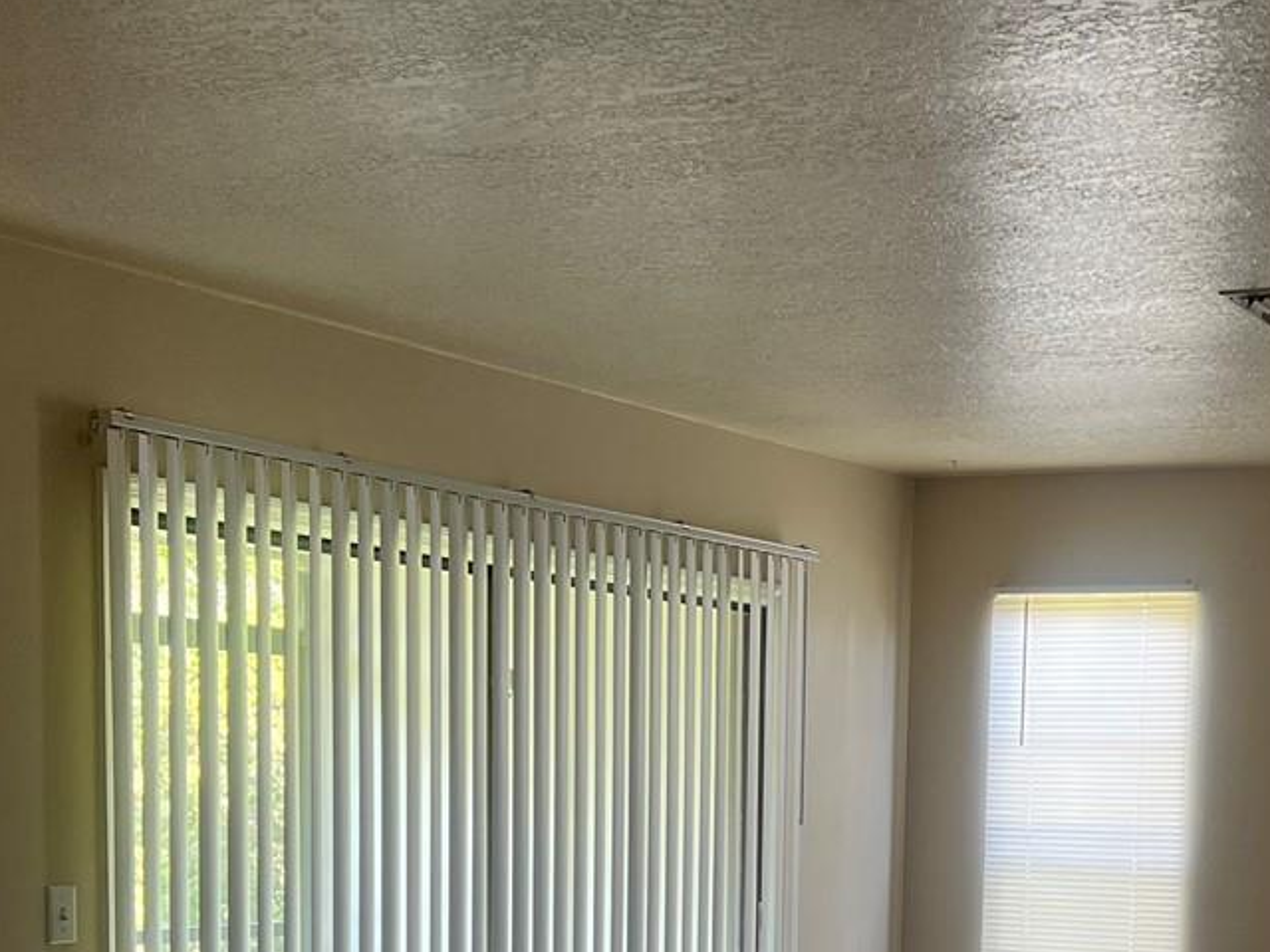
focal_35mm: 65
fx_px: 2385
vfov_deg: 21.5
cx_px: 947
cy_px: 1031
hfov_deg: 29.4
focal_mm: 5.7
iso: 125
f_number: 1.5
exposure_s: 1/107
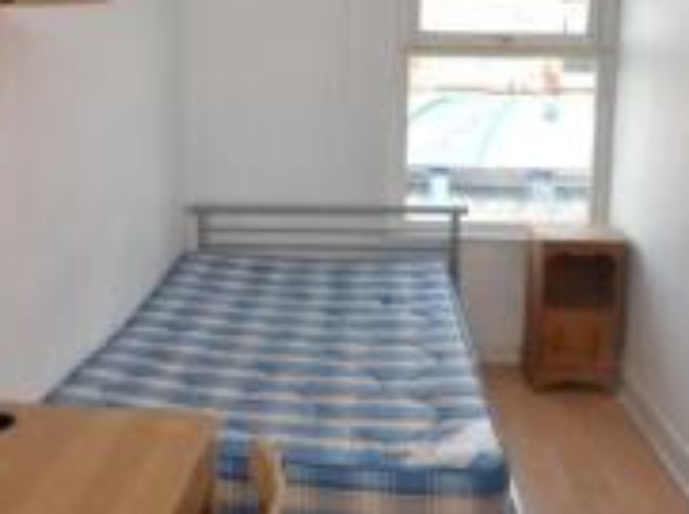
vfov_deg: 37.1
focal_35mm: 38
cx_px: 312
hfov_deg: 49.0
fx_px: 755
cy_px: 158
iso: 400
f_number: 5.6
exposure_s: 1/125
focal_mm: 10
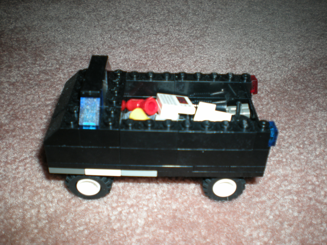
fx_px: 359
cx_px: 164
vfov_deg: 37.7
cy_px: 122
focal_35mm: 38
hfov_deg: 49.0
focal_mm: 6.3
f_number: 3.1
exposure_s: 1/60
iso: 64
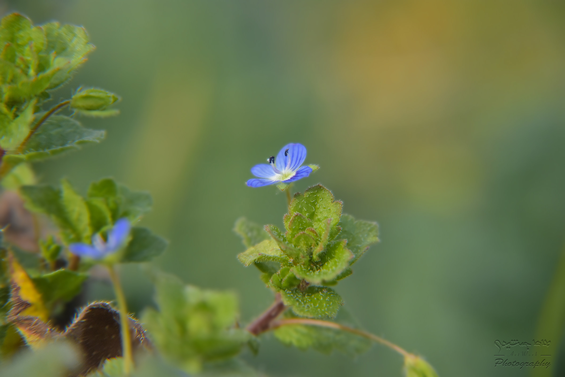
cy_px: 188
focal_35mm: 210
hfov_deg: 9.8
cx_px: 282
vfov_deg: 6.5
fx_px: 3296
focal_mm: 140
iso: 640
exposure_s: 1/800
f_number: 8
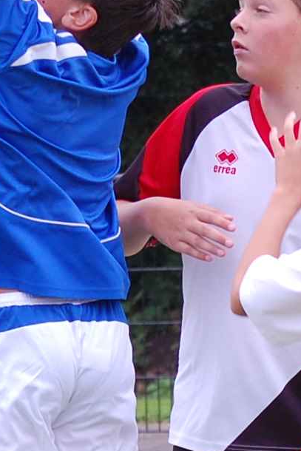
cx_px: 49
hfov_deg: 4.9
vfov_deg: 7.3
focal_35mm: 281
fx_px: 3522
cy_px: 144
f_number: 5.6
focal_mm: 72
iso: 360
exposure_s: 1/500
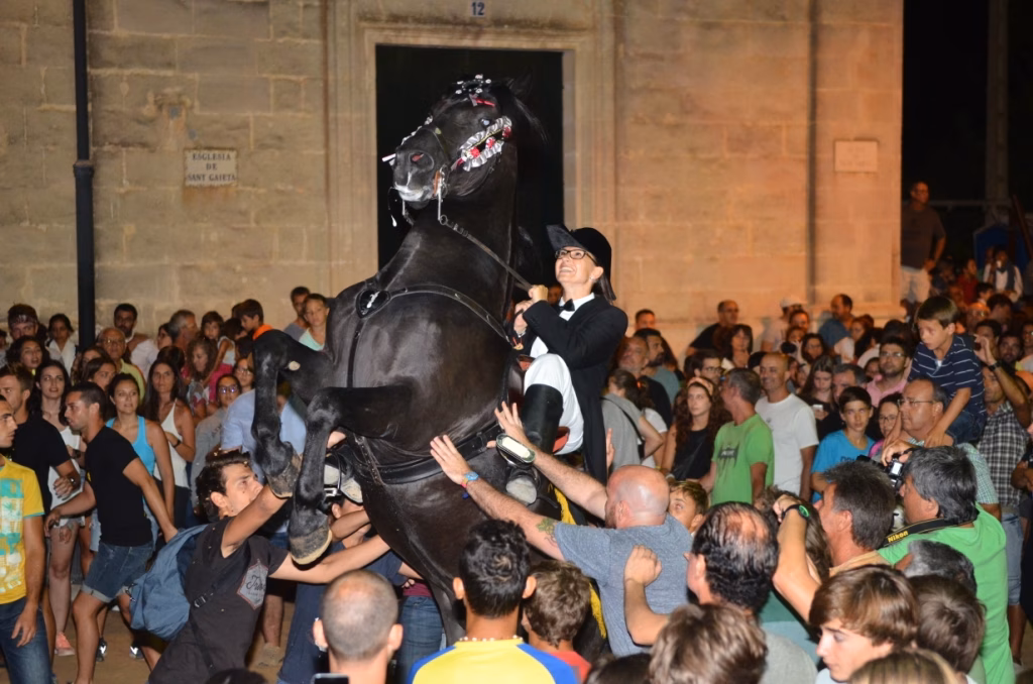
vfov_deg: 18.1
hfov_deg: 27.0
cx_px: 516
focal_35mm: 75
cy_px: 342
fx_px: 2147
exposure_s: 1/400
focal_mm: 50
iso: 1250
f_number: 2.8
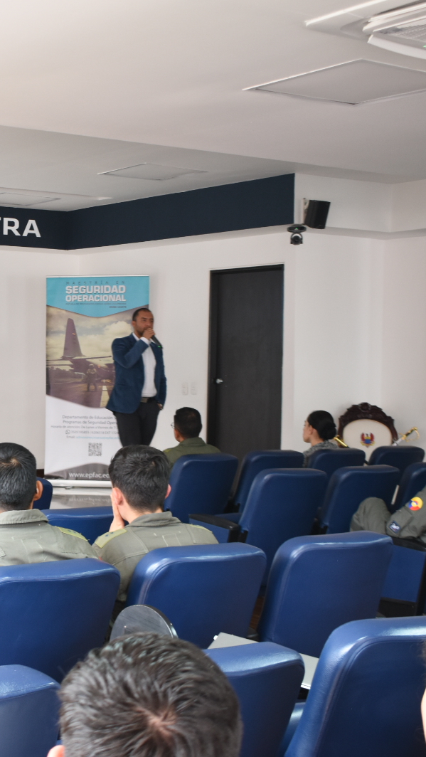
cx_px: -28
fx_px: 1200
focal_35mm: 60
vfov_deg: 35.0
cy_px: 378
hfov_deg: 19.4
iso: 640
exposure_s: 1/25
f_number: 4
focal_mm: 25
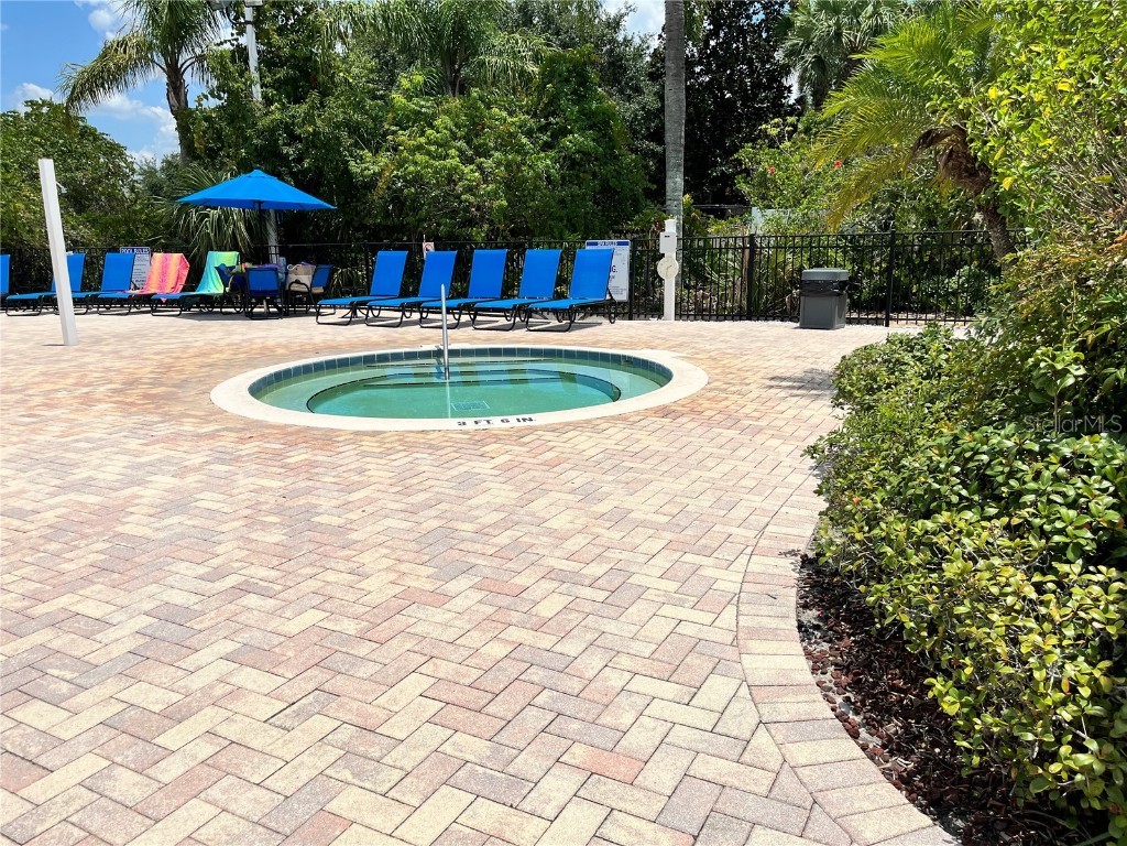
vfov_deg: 53.1
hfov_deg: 67.3
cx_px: 564
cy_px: 423
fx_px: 846
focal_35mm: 26
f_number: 1.6
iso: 50
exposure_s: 1/8403
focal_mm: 5.1
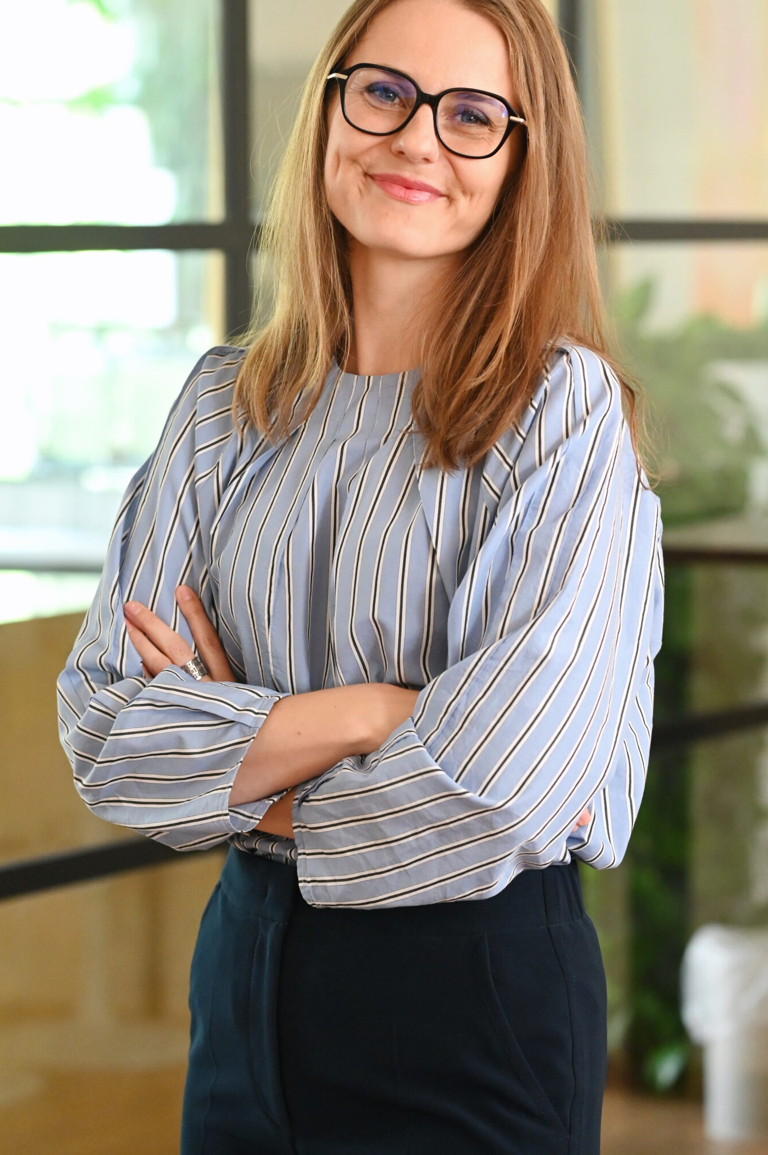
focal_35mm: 133
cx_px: 346
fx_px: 4263
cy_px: 461
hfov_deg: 10.3
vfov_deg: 15.4
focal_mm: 105
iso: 4500
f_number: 4
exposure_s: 1/250
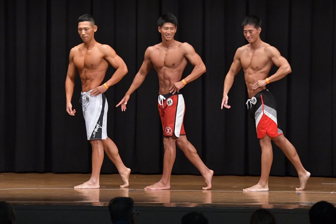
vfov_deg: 6.8
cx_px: 168
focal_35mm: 202
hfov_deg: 10.2
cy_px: 112
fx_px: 1884
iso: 6400
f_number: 5.6
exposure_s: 1/400
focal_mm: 135
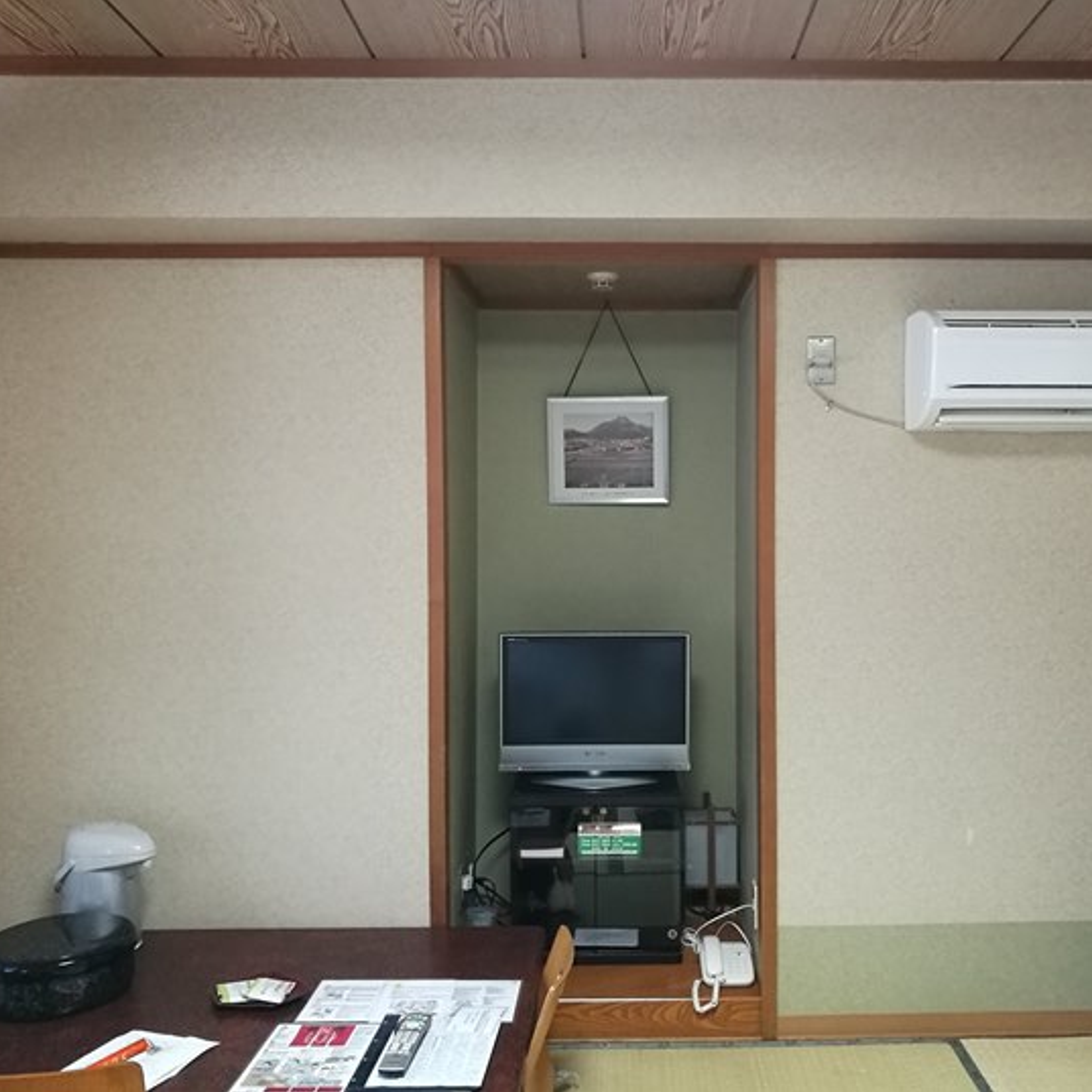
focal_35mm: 32
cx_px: 645
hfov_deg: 50.8
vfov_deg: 51.1
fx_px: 1142
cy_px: 545
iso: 500
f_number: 2.2
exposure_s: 1/24
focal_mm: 4.5
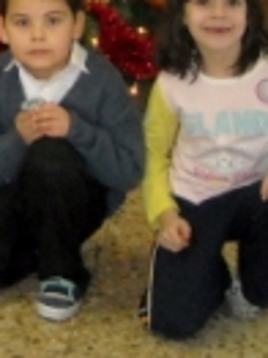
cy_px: -105
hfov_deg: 9.6
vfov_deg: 13.4
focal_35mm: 142
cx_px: -306
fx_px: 1468
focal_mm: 5.7
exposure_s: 1/60
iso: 400
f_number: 2.8
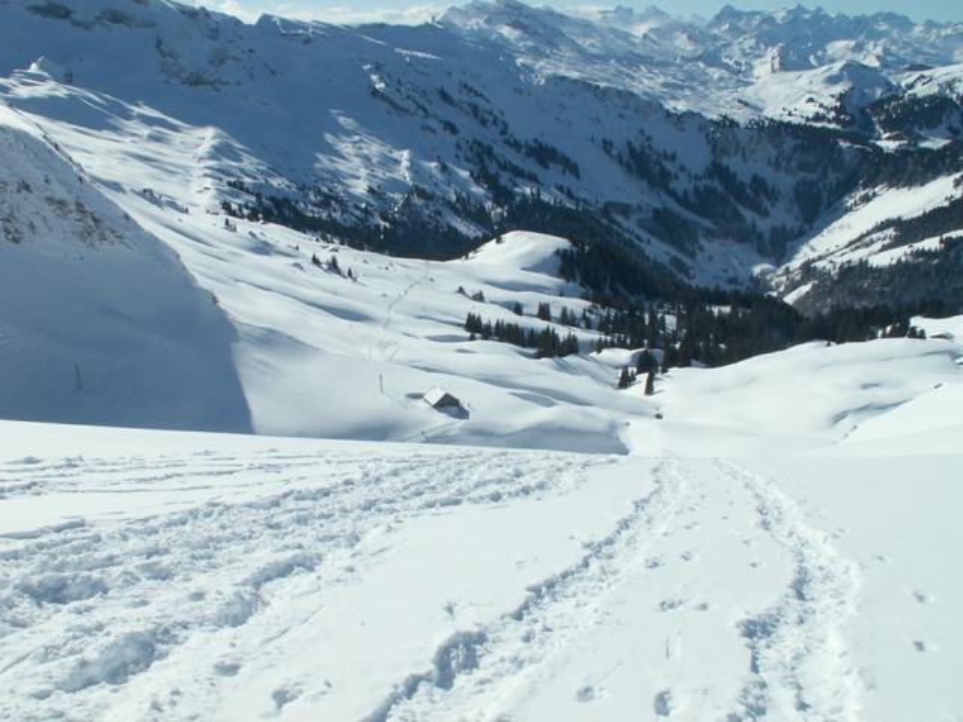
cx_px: 482
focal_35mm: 35
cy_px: 361
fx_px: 974
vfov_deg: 40.7
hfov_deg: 52.6
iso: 50
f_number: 8
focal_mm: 5.86
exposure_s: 1/400
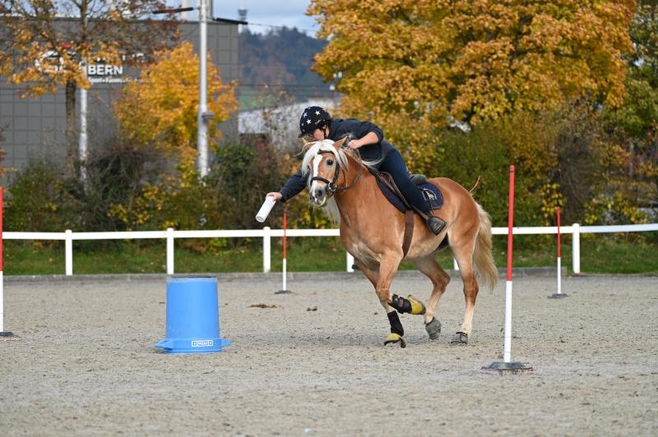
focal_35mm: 155
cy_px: 218
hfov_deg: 13.3
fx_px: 2831
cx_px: 329
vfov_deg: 8.8
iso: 640
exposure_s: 1/640
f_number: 4.8
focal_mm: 155
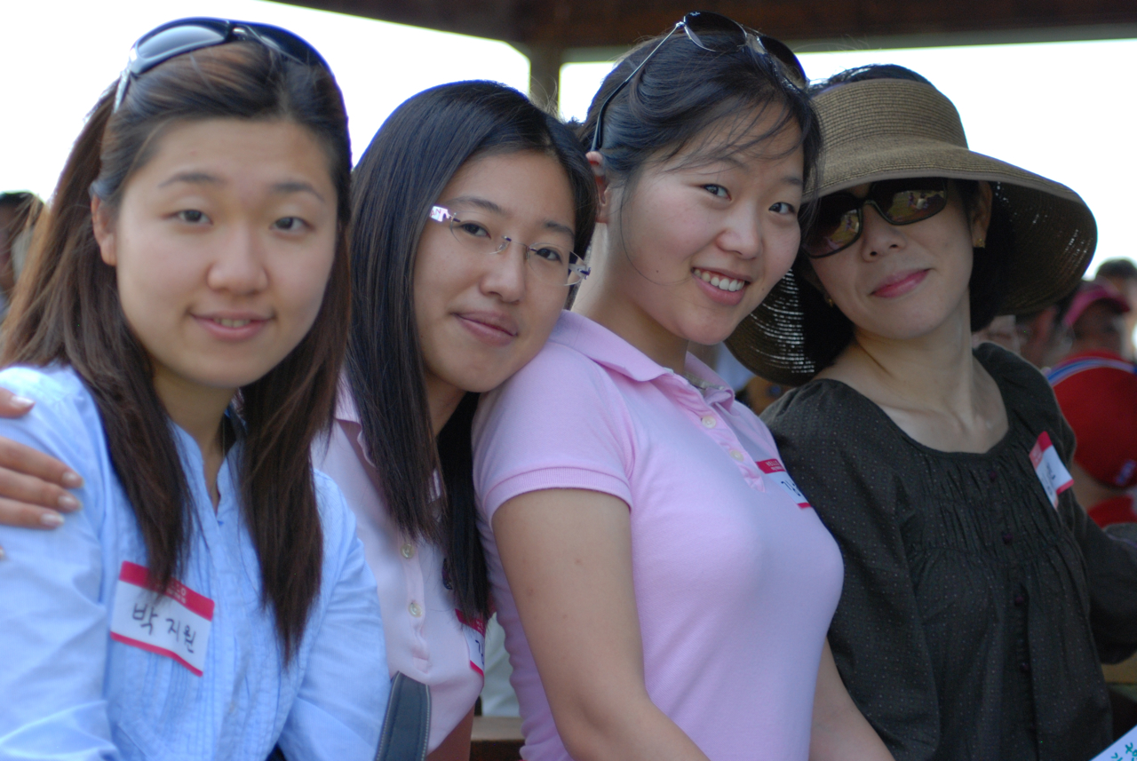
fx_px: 3320
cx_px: 568
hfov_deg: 19.4
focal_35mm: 105
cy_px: 380
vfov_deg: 13.1
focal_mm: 70
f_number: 4
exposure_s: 1/800
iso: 400
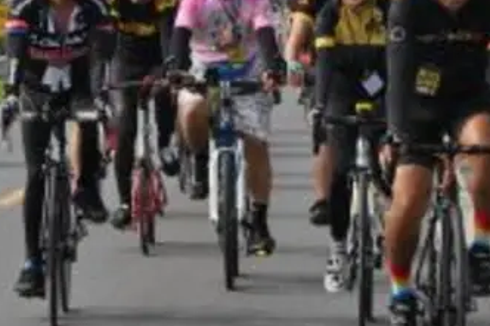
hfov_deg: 6.1
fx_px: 4560
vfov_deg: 4.1
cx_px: 140
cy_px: -2
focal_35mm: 335
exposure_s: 1/200
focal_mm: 95
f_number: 10
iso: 200
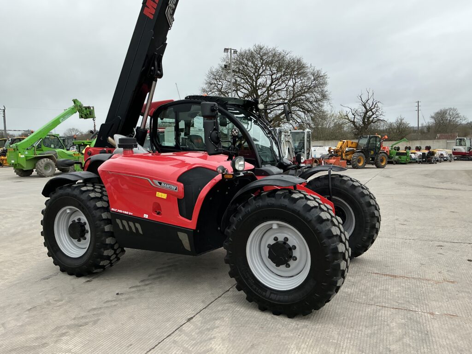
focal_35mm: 28
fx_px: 382
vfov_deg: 49.7
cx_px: 236
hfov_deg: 63.4
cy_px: 177
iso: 25
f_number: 1.8
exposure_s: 1/620
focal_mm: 3
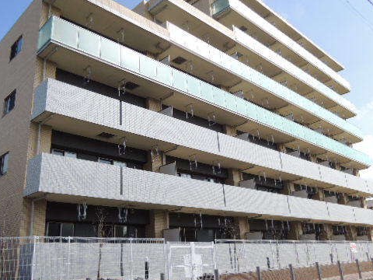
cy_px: 124
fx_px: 345
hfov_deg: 56.4
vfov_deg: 44.1
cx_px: 151
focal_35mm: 32
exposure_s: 1/1000
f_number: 2.8
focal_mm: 4.3
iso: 100
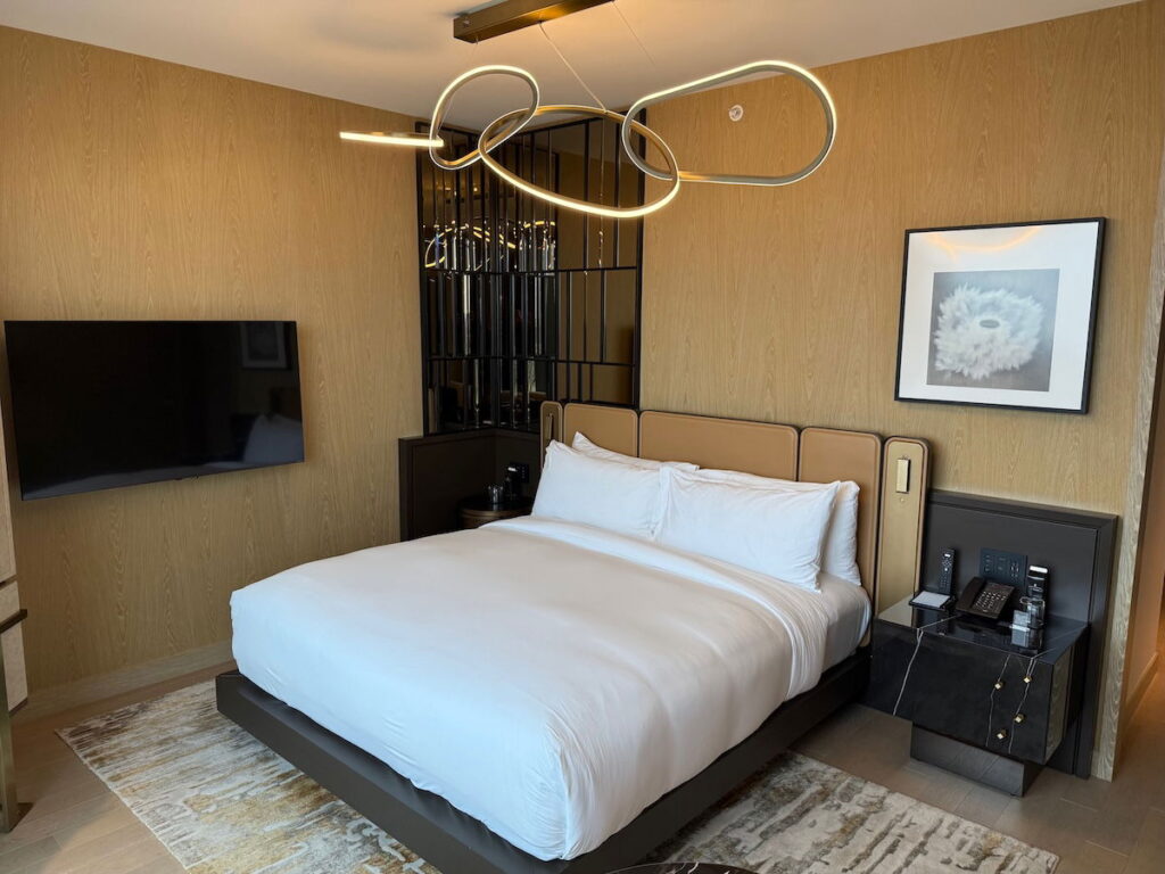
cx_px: 582
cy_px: 437
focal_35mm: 24
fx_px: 808
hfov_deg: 71.6
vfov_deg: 56.8
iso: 125
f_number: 1.78
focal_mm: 6.76
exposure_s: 1/165
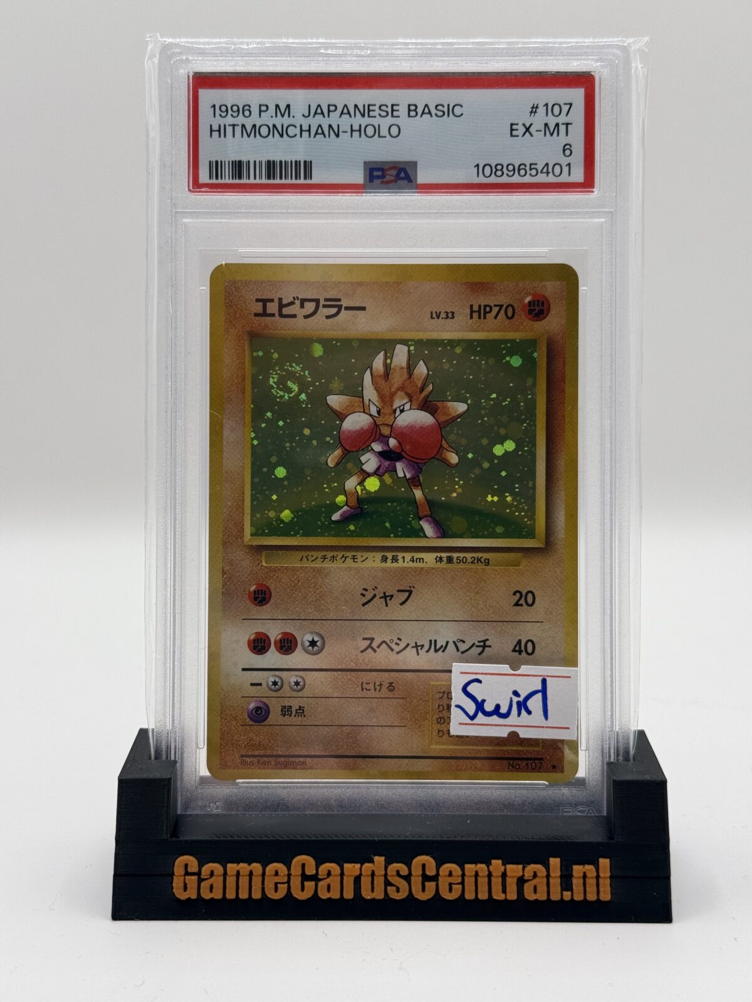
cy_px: 501
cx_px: 376
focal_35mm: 48
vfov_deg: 39.7
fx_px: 1390
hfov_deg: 30.3
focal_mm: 6.76
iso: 50
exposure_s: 1/183
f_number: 1.78
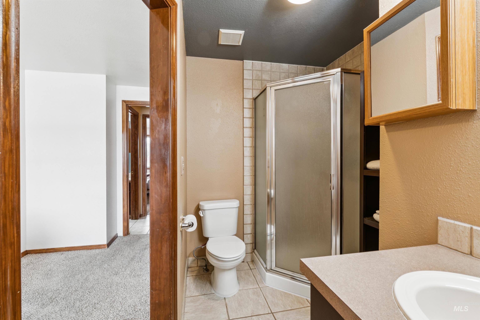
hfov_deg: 95.7
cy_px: 160
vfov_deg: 72.7
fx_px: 217
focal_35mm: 16
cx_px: 240
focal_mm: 16.3
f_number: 13
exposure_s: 1/1.67
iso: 400
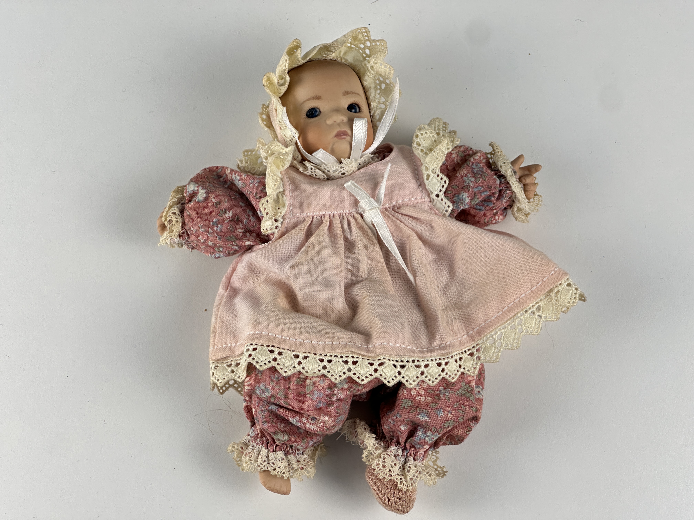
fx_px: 1544
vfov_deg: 19.1
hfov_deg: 25.3
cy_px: 260
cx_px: 347
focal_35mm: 77
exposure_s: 1/100
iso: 50
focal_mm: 9
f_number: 2.8
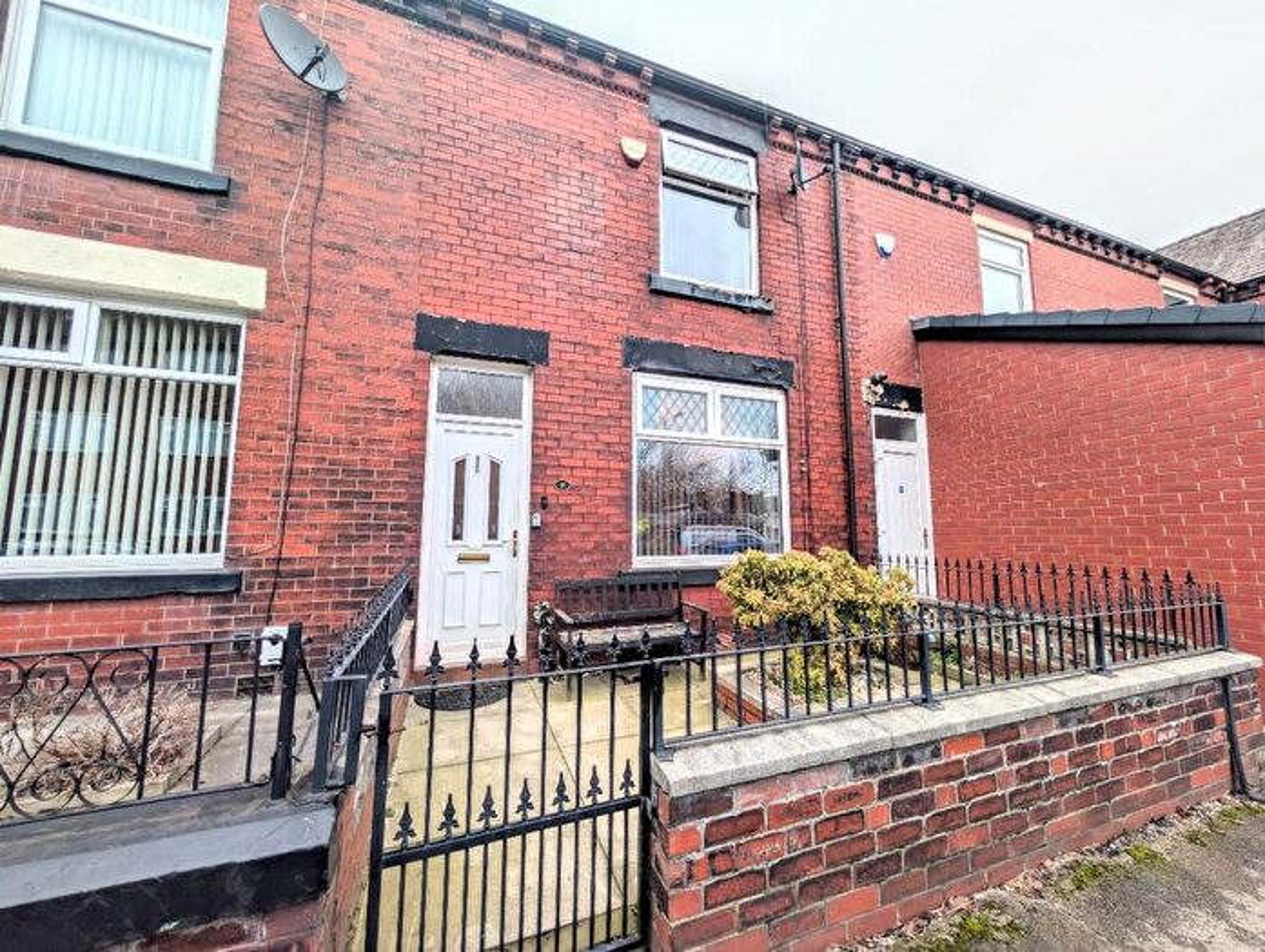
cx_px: 632
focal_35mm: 12
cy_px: 476
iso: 52
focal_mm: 2.02
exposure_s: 1/166
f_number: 1.7
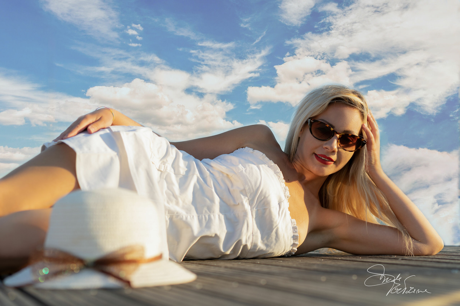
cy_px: 153
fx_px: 639
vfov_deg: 27.0
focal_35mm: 50
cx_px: 230
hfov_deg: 39.6
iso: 100
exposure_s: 1/1000
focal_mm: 50
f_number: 2.5
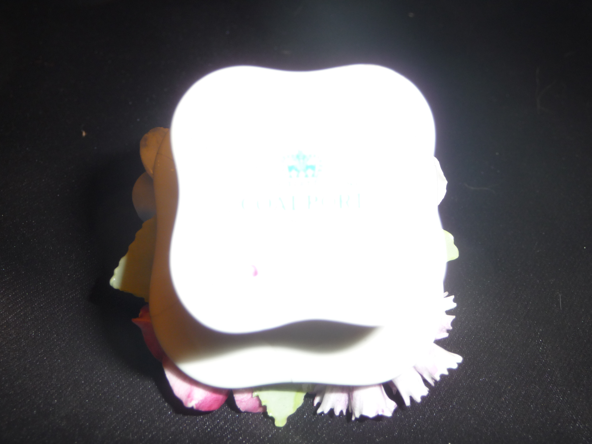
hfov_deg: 39.7
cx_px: 296
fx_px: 821
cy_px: 222
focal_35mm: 48
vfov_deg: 30.3
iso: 100
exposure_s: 1/30
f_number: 4.2
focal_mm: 8
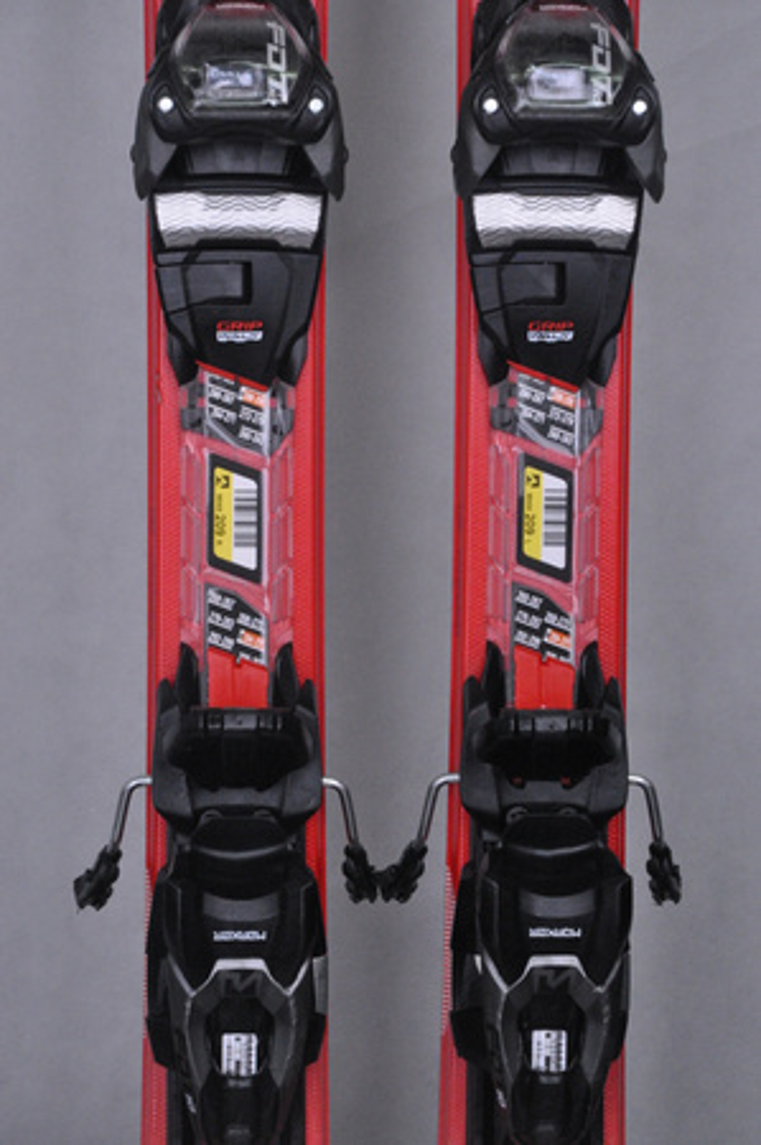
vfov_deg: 15.2
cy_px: 572
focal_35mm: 135
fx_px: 4290
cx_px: 380
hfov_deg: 10.1
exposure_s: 1/125
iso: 3200
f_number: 9.5
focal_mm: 90
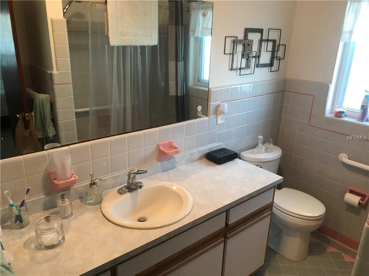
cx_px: 184
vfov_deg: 49.7
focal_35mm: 28
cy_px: 138
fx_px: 298
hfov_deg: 63.4
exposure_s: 1/24
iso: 40
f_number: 1.8
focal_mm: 3.99
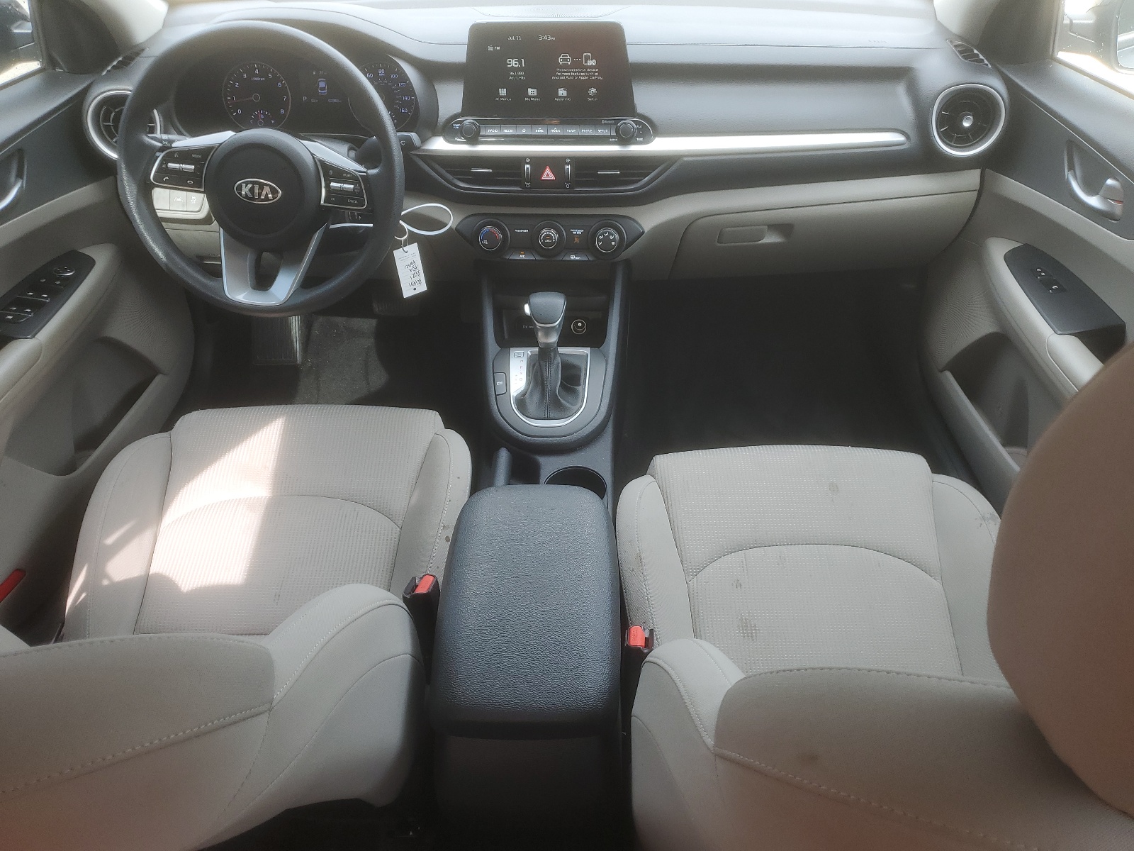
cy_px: 426
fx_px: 852
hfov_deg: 67.3
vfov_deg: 53.1
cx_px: 567
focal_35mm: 26
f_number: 1.5
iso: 50
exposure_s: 1/227
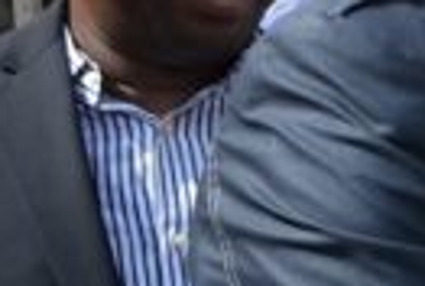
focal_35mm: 193
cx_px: 1158
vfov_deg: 7.1
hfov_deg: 9.1
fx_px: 2284
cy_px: 206
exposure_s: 1/200
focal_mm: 22
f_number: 7.1
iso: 100
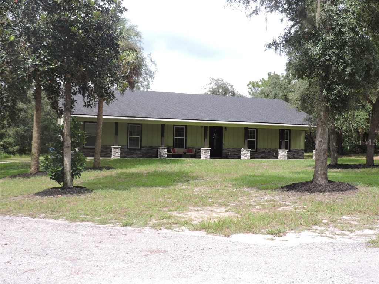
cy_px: 142
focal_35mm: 35
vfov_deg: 40.7
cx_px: 190
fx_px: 383
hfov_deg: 52.6
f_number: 3.3
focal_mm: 6.2
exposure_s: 1/250
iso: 100
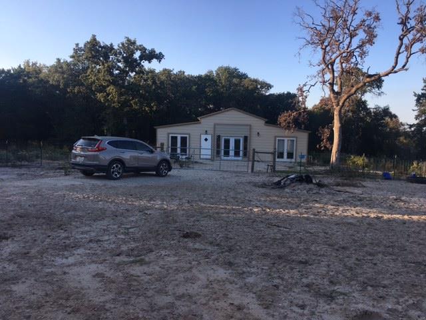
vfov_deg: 48.2
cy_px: 160
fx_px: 357
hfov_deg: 61.7
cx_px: 213
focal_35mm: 29
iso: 25
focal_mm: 4.15
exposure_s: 1/680
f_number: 2.2
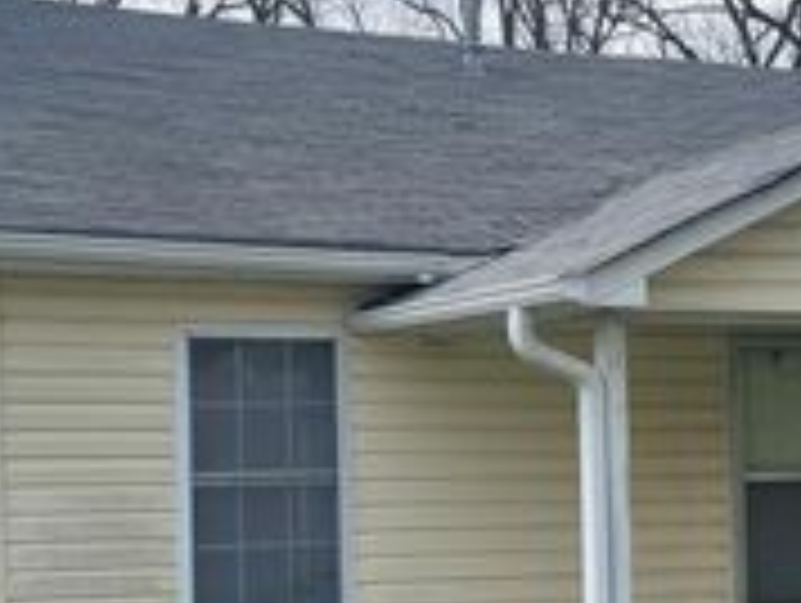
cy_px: 403
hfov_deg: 26.6
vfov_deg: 20.1
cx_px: 495
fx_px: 1691
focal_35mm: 73
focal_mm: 4.2
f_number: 1.6
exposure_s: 1/3401
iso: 32
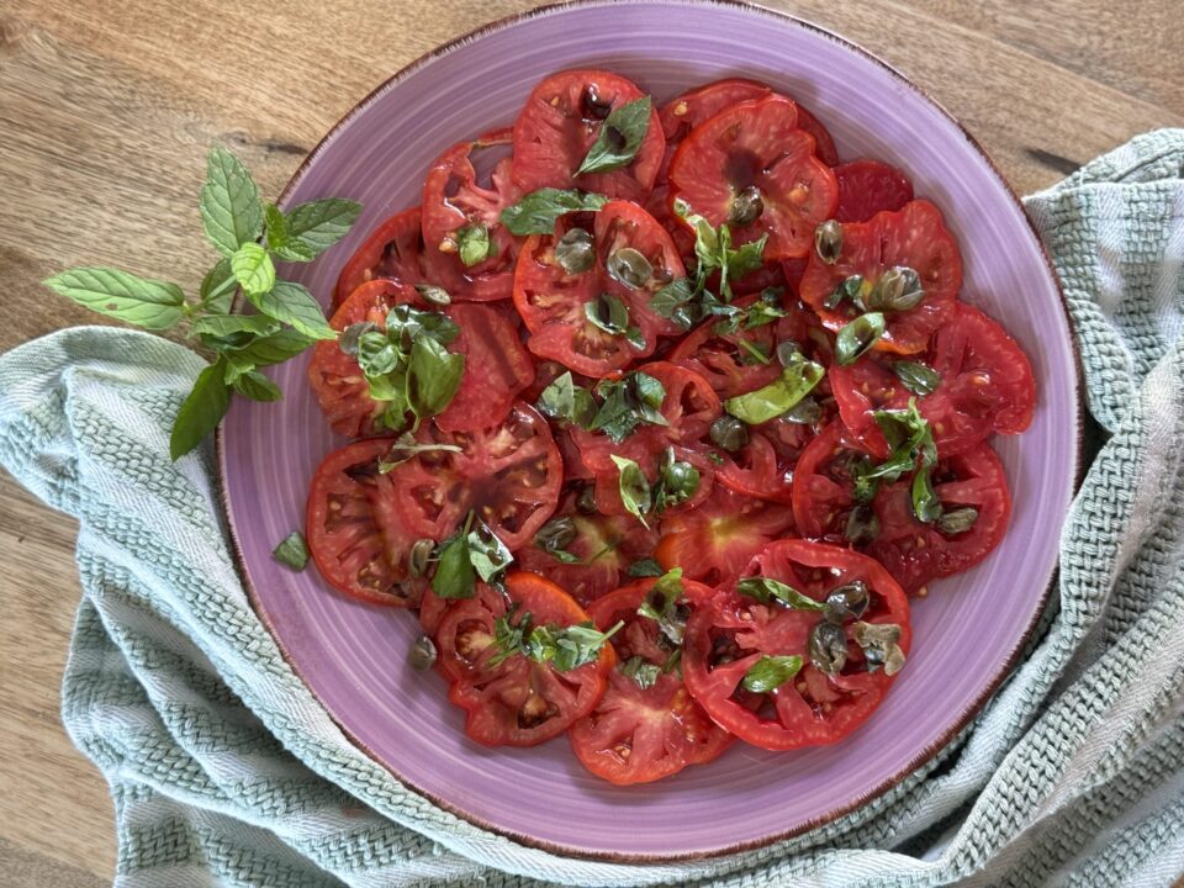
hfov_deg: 39.7
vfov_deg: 30.3
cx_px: 592
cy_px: 444
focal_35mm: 48
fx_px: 1642
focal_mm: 6.76
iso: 250
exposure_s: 1/60
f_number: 1.78
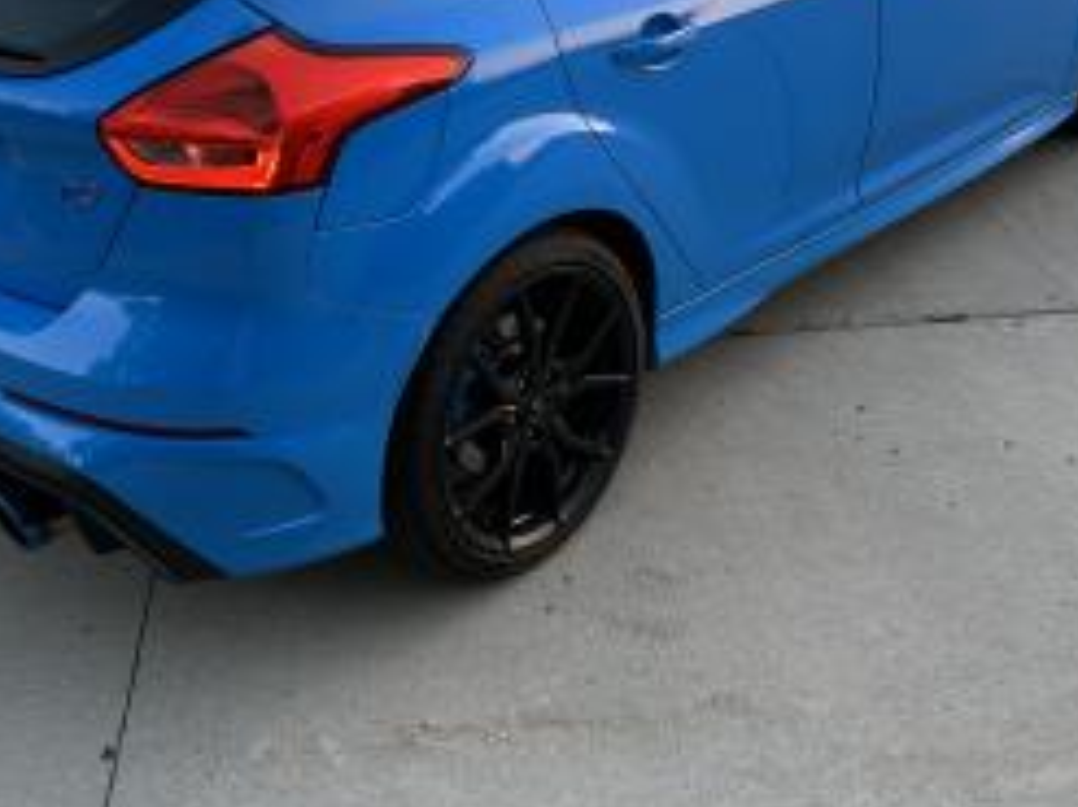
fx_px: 1525
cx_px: 428
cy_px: 79
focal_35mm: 49
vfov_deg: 28.5
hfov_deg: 38.8
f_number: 1.78
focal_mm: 6.86
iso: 100
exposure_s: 1/125
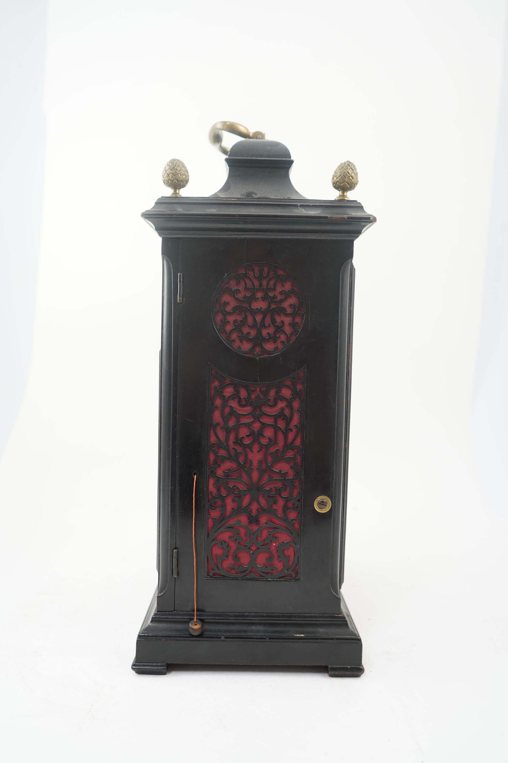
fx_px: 593
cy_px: 382
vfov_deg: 65.5
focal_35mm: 28
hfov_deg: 46.4
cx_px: 254
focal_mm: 28
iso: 800
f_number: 4
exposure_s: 1/80
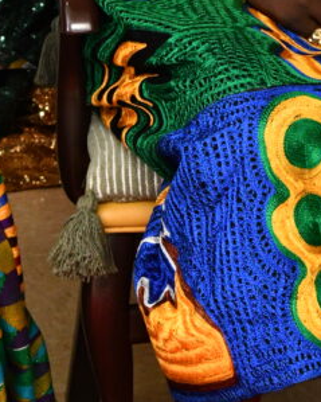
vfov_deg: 6.8
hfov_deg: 5.5
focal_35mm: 280
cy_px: -165
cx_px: 335
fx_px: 3327
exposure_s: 1/60
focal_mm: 58
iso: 3200
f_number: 10
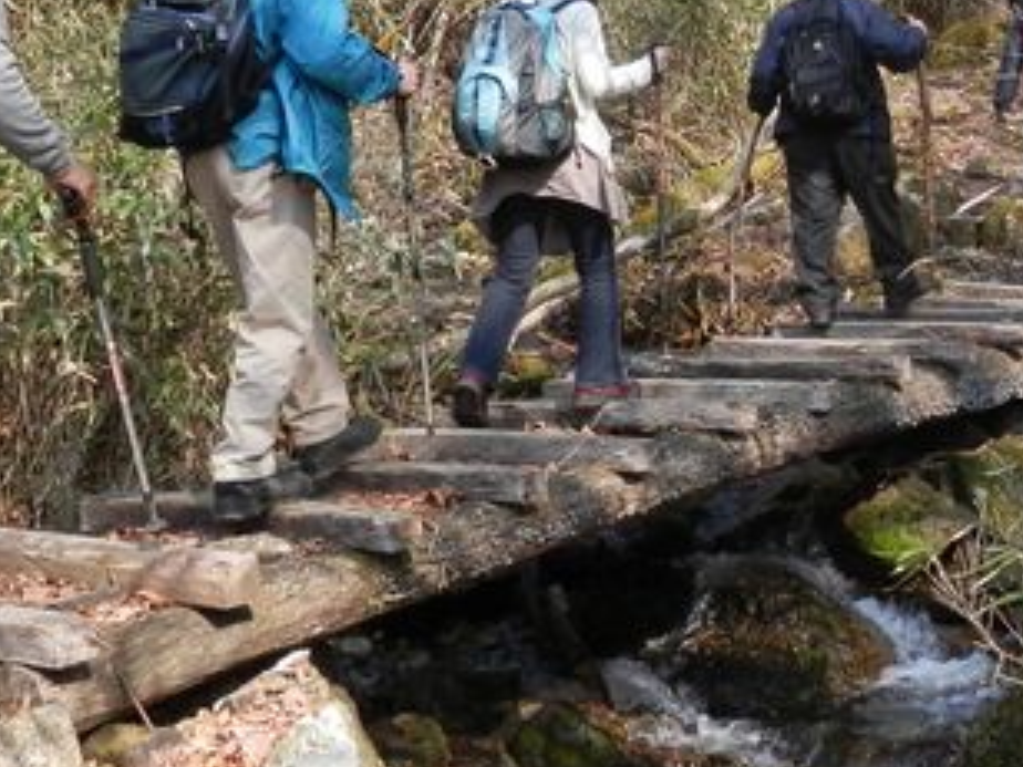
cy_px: 262
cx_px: 734
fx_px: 1921
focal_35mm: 65
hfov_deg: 29.5
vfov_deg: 22.5
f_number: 3
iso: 80
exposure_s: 1/250
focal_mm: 4.5
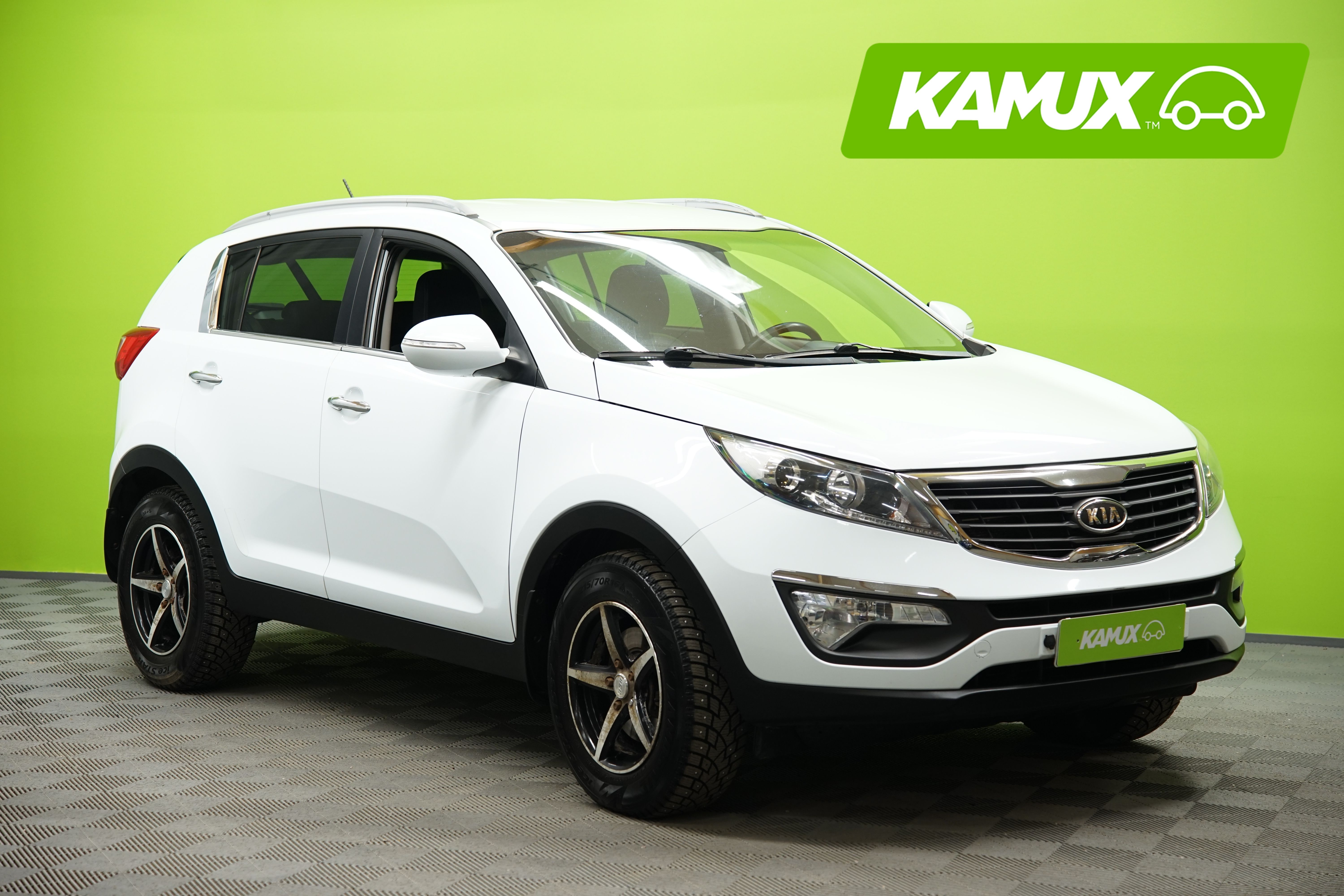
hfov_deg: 28.8
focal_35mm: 70
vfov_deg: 19.5
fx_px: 2613
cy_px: 448
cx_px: 672
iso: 640
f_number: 4
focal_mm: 70
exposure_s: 1/30
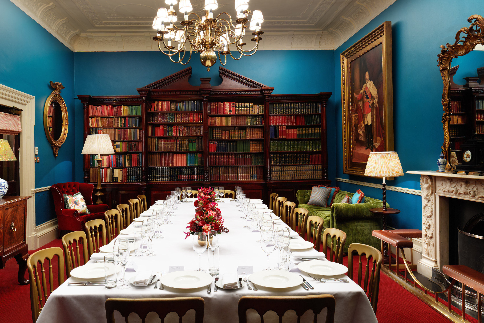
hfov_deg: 71.1
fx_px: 336
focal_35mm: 25
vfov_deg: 51.3
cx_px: 207
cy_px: 156
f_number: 16
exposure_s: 1/250
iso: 320
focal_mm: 21
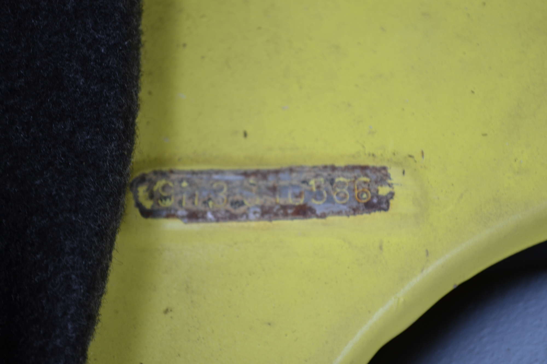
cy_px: 182
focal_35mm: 82
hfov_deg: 24.6
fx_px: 1253
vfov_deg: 16.6
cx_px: 274
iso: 400
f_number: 5.6
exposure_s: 1/80
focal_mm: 55
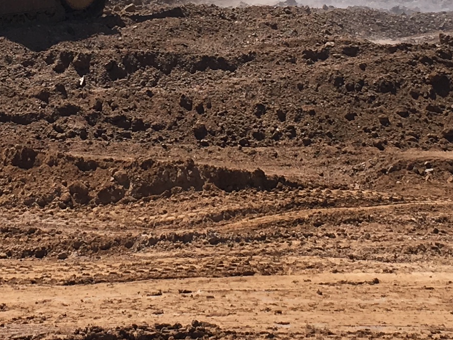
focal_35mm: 127
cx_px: 131
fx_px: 1662
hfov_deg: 15.5
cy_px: -35
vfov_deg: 11.5
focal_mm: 4.15
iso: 25
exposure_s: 1/2262
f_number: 2.2
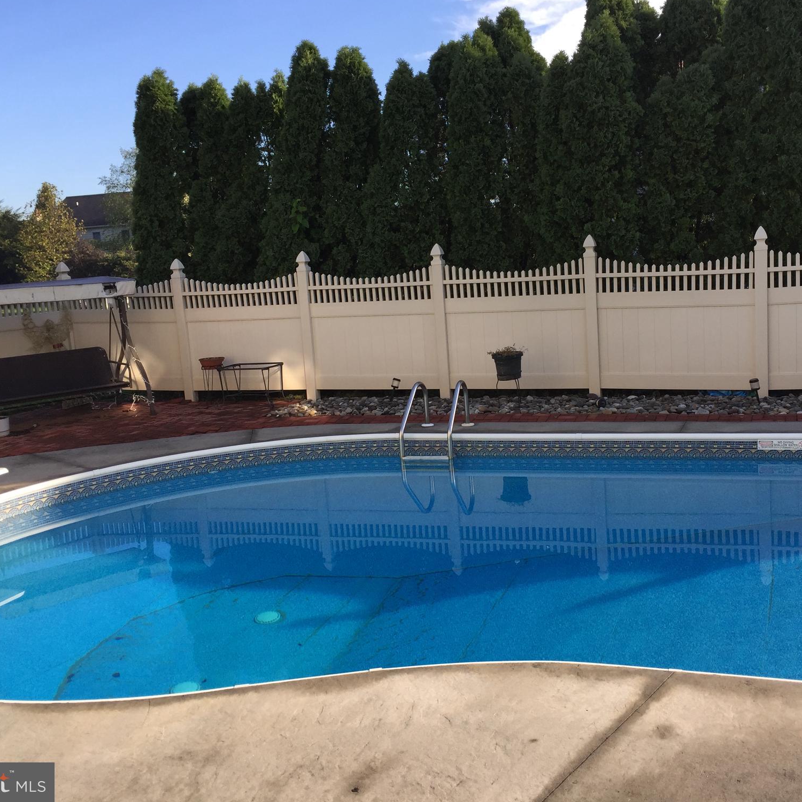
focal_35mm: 35
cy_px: 396
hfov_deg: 47.0
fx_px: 917
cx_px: 468
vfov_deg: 47.2
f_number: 2.2
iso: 32
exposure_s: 1/682
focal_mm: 4.15
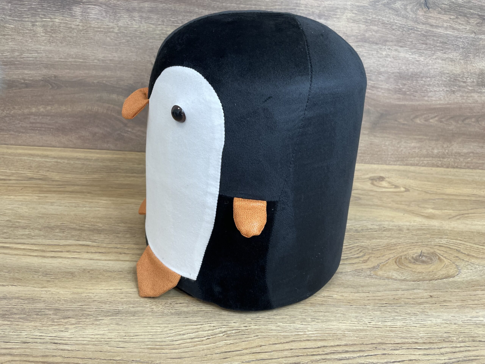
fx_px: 364
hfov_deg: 67.3
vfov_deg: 53.1
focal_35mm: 26
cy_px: 182
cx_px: 242
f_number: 1.6
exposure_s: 1/100
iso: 100
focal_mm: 4.2
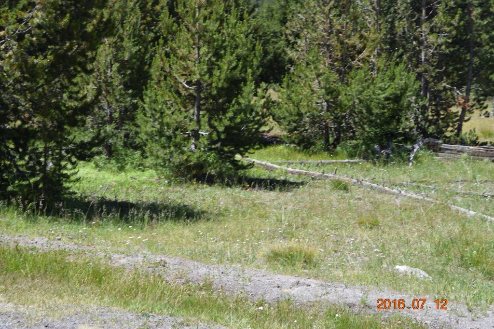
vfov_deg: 16.5
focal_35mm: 82
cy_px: 164
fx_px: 1132
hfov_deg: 24.6
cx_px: 247
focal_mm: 55
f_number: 8
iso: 200
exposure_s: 1/250
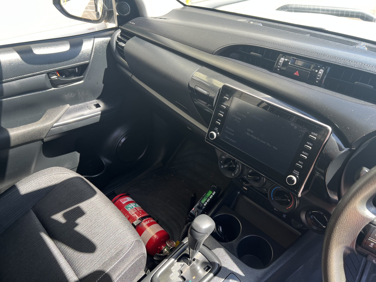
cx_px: 188
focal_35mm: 26
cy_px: 141
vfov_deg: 53.1
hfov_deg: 67.3
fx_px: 282
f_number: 1.5
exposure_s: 1/121
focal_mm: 5.7
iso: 32
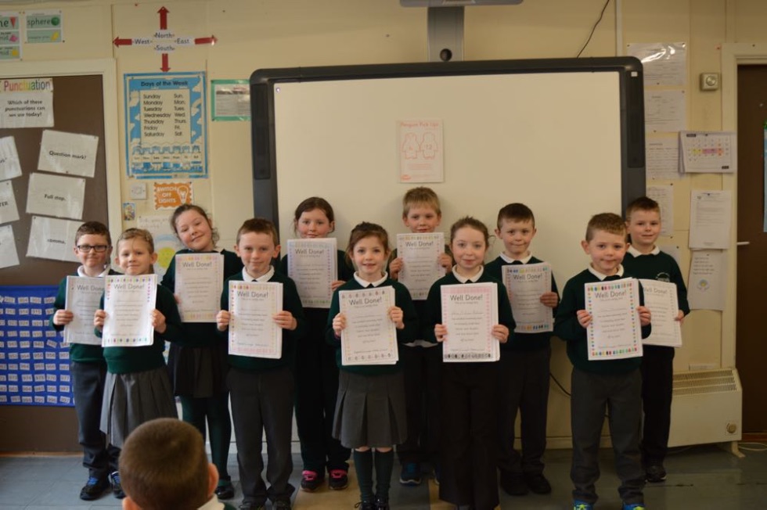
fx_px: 798
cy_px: 255
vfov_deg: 35.4
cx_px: 384
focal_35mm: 38
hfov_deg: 51.3
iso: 400
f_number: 4
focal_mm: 25
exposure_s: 1/60
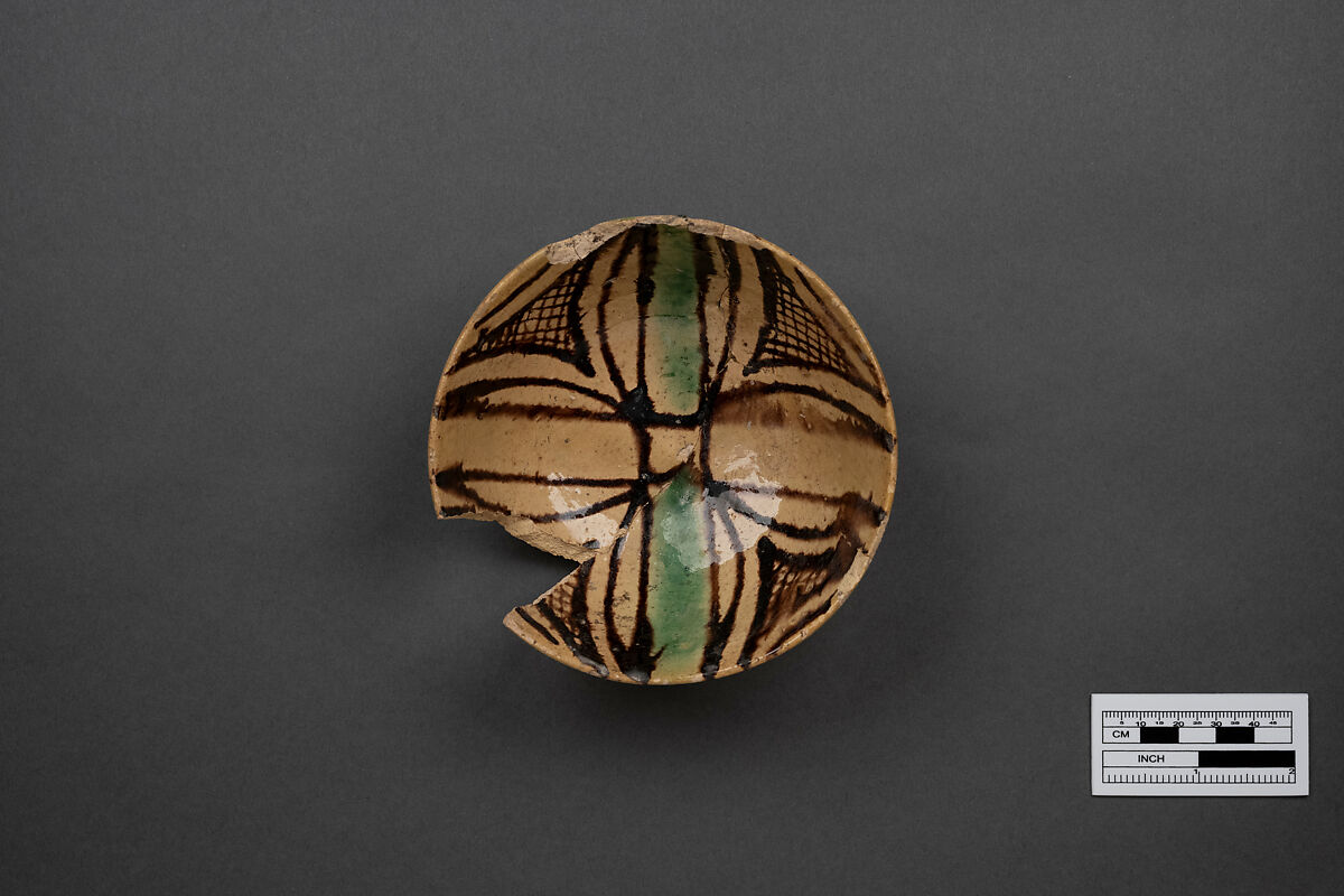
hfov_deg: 39.6
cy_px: 448
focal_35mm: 50
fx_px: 1867
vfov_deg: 27.0
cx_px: 672
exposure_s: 1/80
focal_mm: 50
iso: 640
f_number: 13
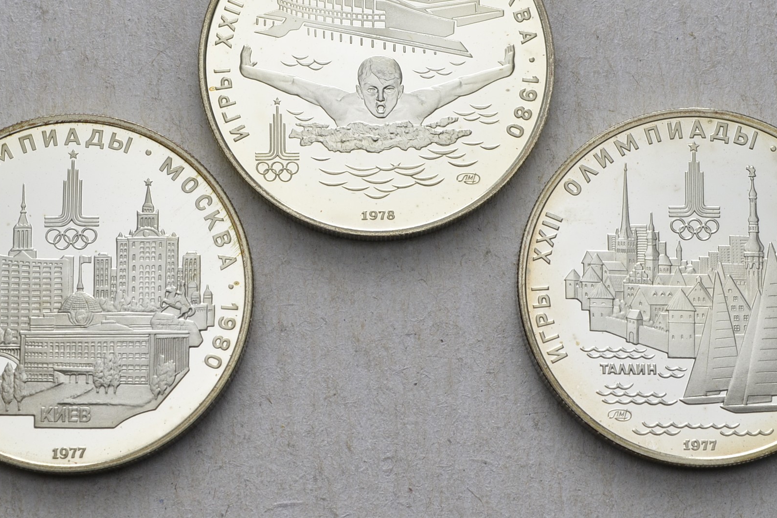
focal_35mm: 97
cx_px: 383
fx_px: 2094
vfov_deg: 14.1
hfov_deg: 21.0
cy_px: 226
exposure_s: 1/250
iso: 400
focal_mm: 42
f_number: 14
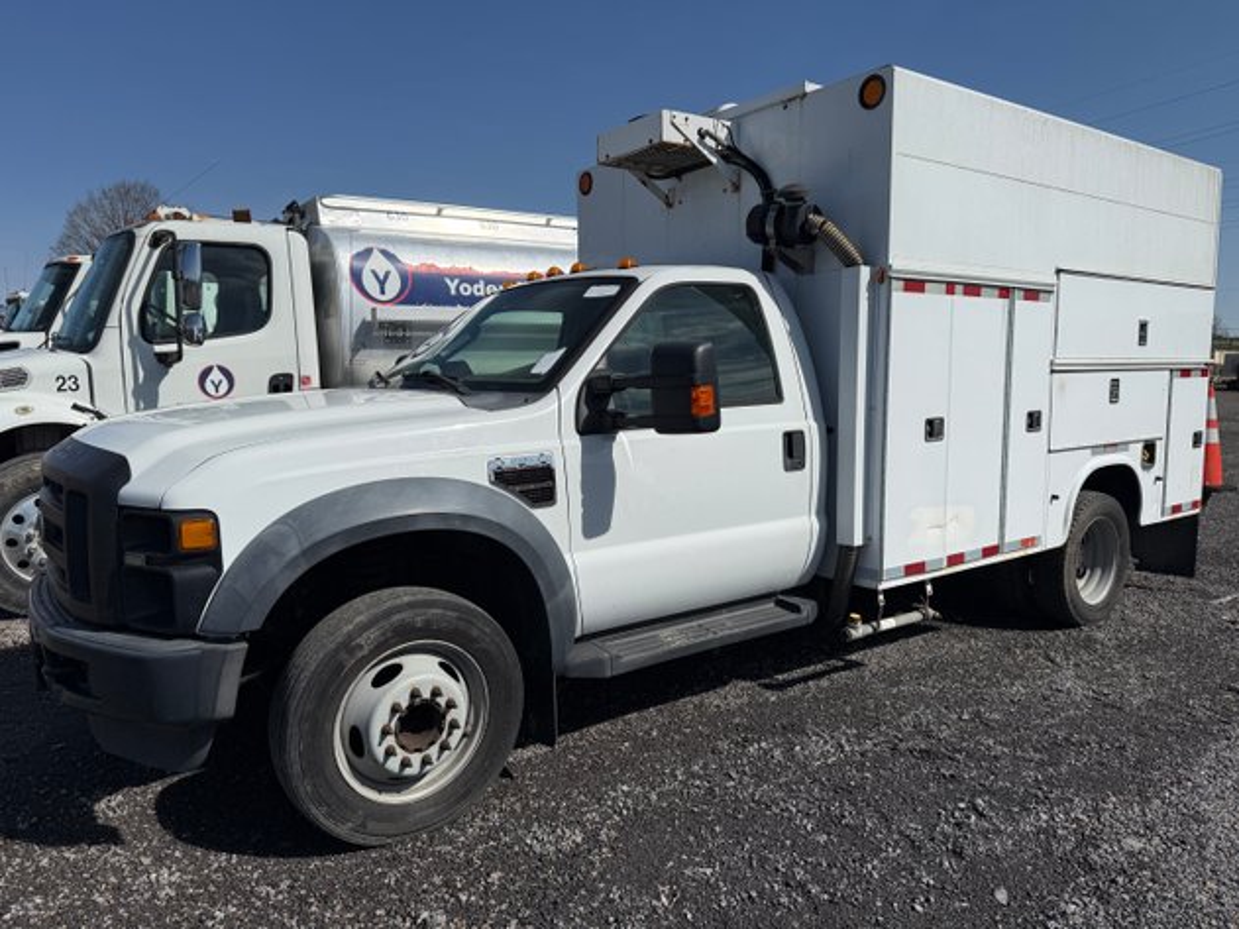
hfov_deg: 71.6
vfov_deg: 56.8
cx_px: 620
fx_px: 859
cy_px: 464
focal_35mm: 24
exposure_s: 1/14286
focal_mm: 6.76
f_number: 1.78
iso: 100
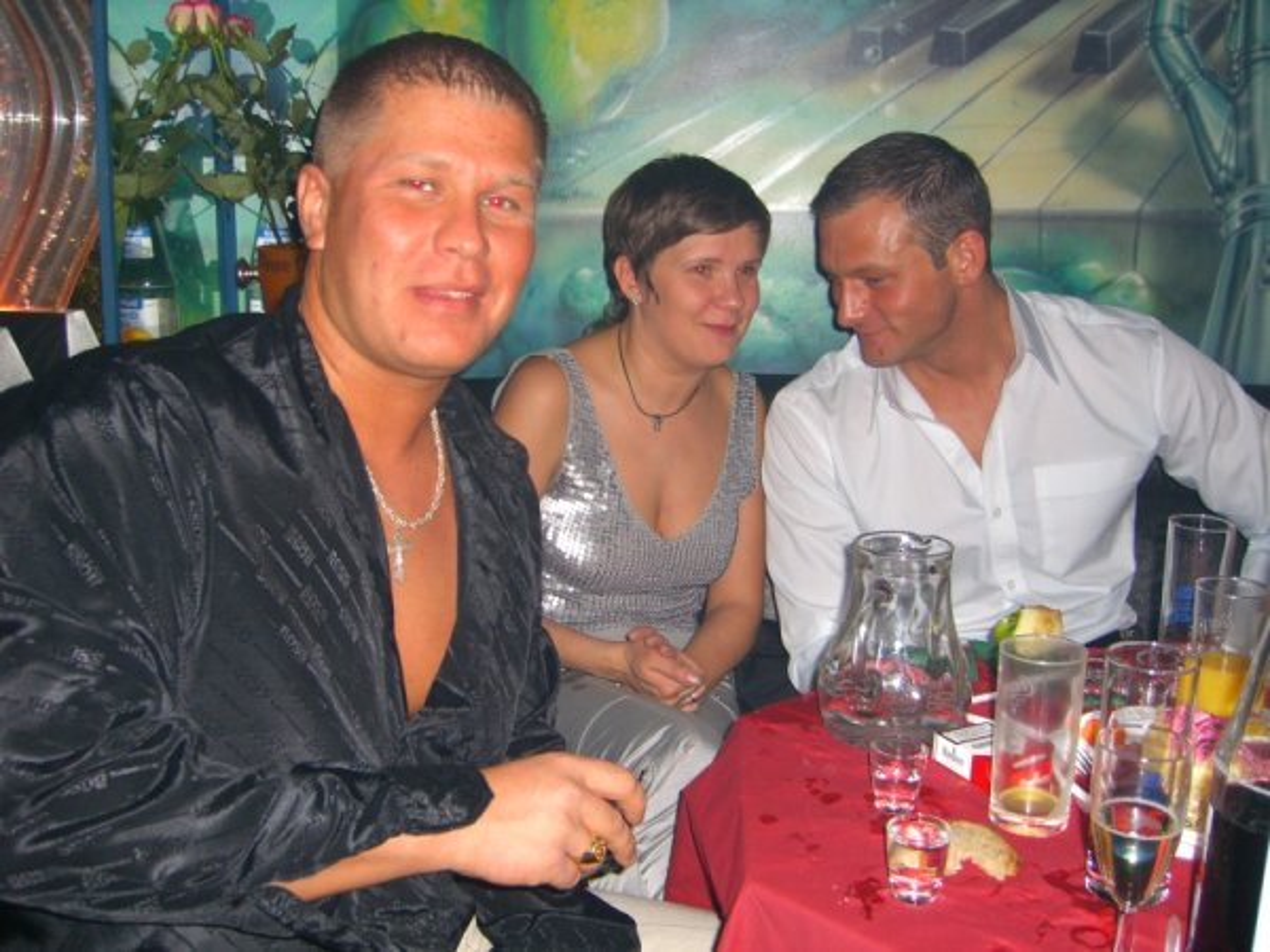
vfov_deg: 37.7
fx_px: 1394
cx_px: 635
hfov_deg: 49.0
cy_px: 476
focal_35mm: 38
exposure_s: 1/60
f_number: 2.8
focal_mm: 7.9
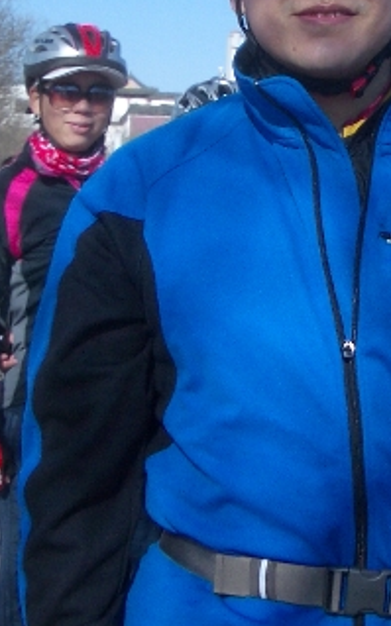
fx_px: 1588
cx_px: 340
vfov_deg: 22.3
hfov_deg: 13.9
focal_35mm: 93
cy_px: 298
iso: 50
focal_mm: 5.8
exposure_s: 1/500
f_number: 4.3
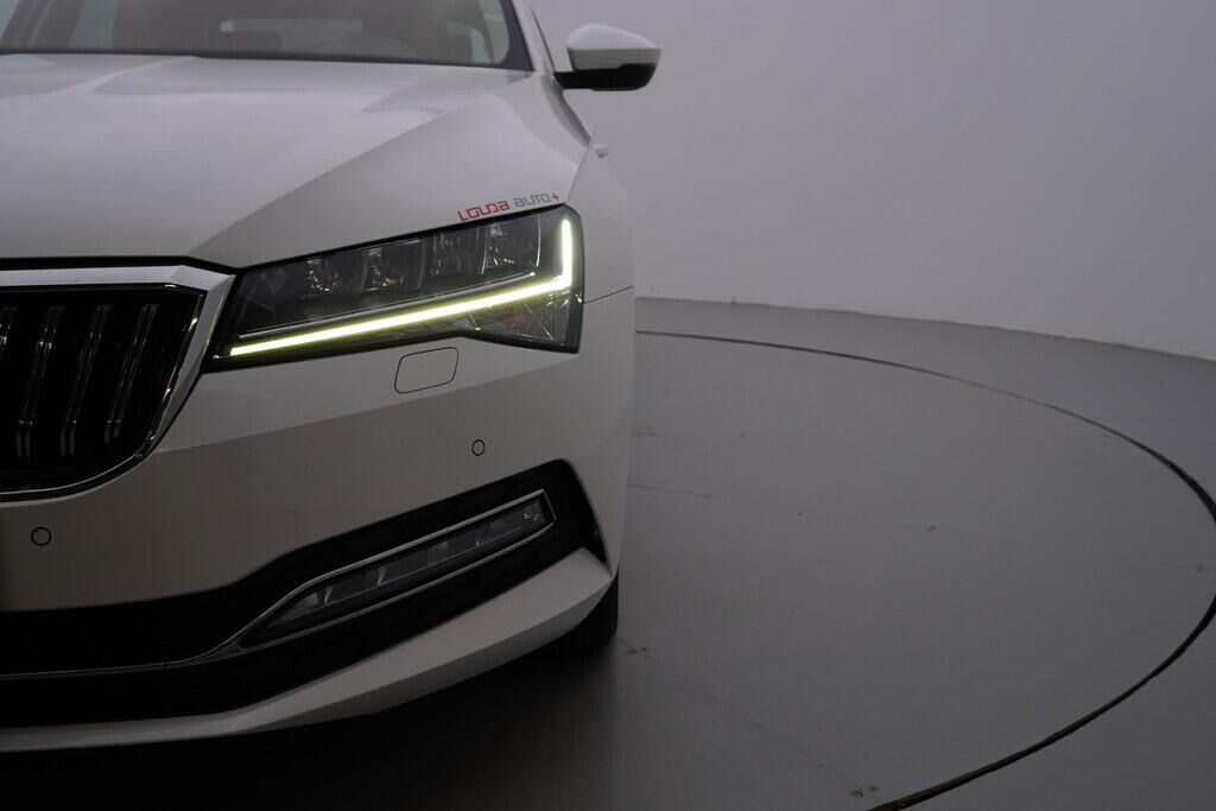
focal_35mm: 36
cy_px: 406
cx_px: 608
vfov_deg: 36.9
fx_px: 1216
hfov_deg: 53.1
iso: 125
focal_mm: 24
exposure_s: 1/160
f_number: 5.6
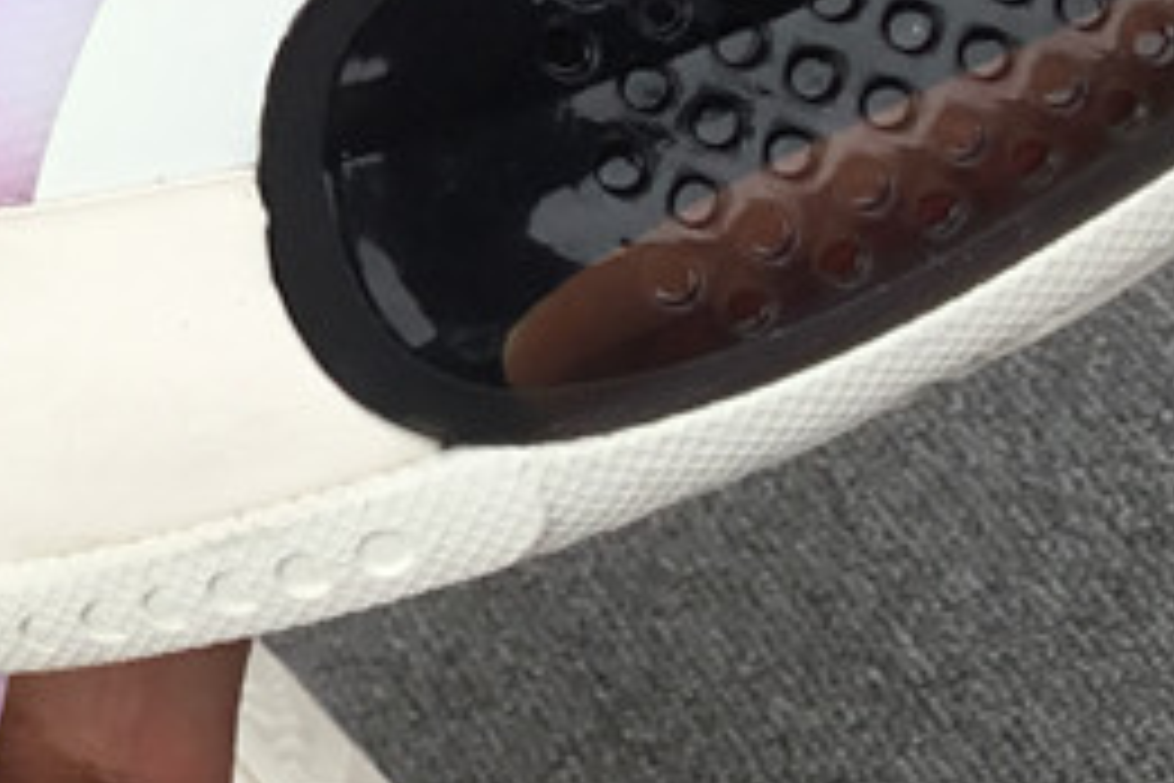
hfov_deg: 17.1
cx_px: -450
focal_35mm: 111
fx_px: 3620
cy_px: -11
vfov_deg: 12.2
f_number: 2.4
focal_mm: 3.3
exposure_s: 1/105
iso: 25
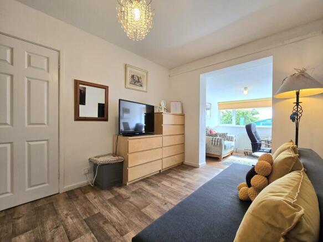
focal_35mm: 13
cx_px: 162
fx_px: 121
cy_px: 121
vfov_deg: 89.9
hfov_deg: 106.2
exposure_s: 1/50.3
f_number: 2.2
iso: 50
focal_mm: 2.2
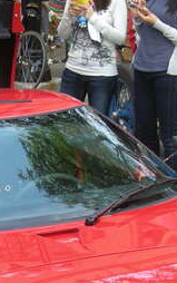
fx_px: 902
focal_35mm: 117
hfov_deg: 11.2
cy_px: 265
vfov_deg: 17.5
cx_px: 49
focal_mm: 5.7
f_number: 2.8
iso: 50
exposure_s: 1/79.6
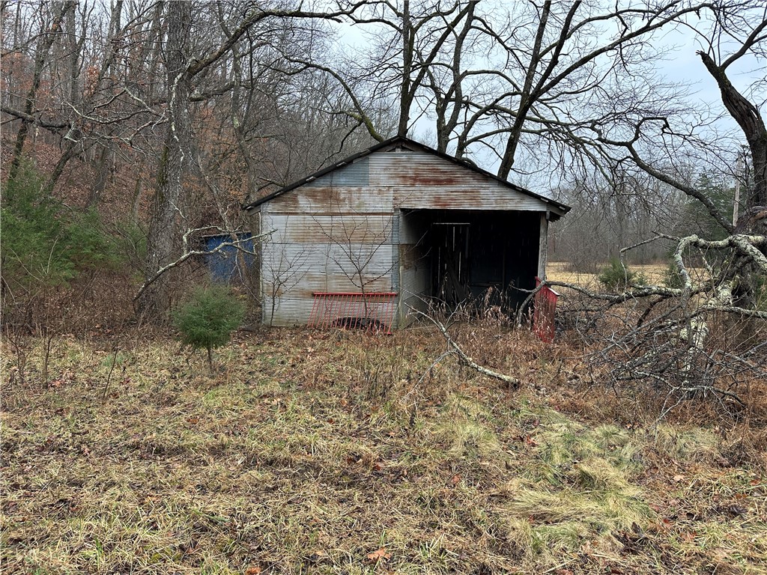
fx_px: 532
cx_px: 384
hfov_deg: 71.6
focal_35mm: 24
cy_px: 288
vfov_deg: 56.8
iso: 80
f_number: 1.78
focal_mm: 6.86
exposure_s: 1/180
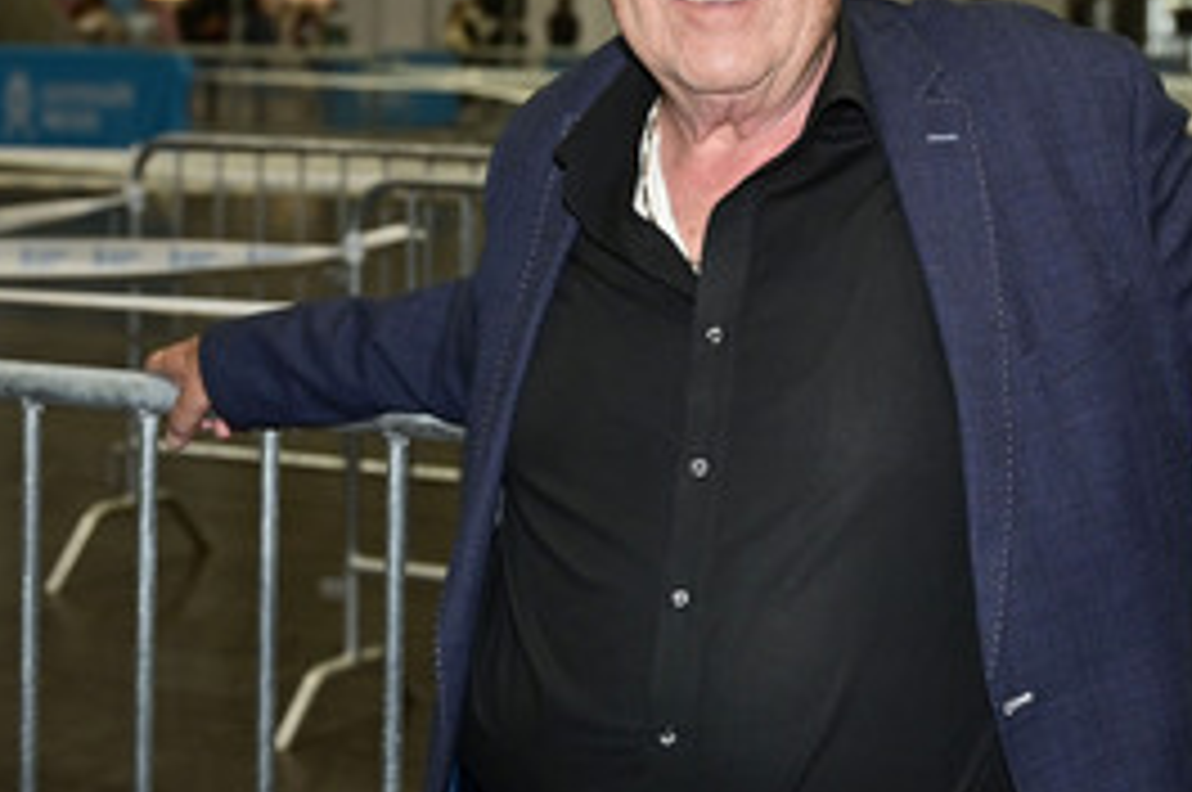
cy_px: 279
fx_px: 2480
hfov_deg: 26.8
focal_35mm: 75
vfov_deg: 18.1
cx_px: 812
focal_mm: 44
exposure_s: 1/200
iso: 1000
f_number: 4
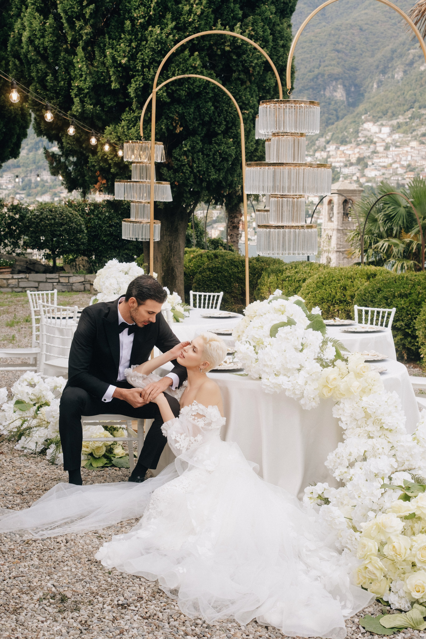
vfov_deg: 39.6
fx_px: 887
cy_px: 320
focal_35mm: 50
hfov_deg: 27.0
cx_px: 213
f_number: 5
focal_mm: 33
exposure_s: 1/500
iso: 250
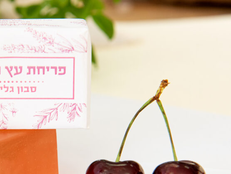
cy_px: 127
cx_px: 27
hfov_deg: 19.5
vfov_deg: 14.9
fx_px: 661
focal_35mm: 99
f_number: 7.1
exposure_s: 1/160
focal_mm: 56
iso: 1250
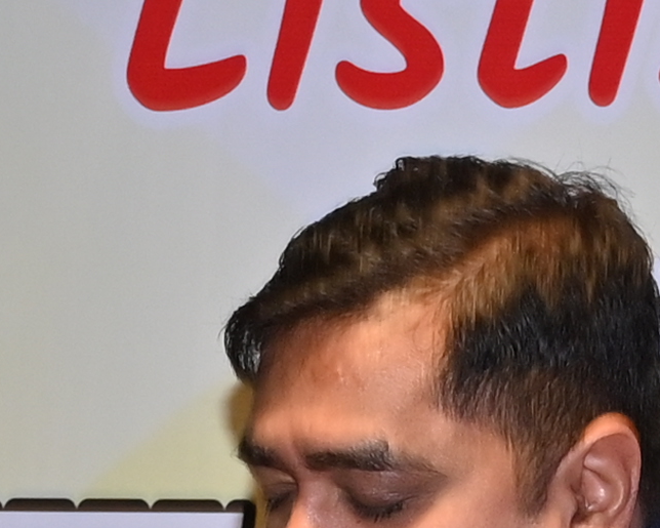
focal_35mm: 405
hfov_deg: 4.8
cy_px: 594
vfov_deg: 3.8
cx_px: 649
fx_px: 7910
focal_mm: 46
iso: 400
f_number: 5.6
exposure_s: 1/160
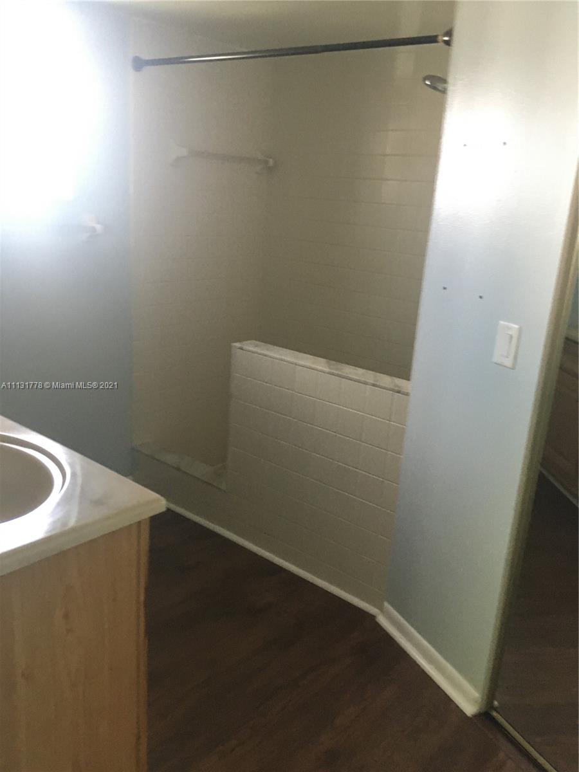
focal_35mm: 29
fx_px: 647
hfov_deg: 48.2
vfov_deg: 61.7
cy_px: 386
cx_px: 290
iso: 200
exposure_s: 1/24
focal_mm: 4.15
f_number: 2.2
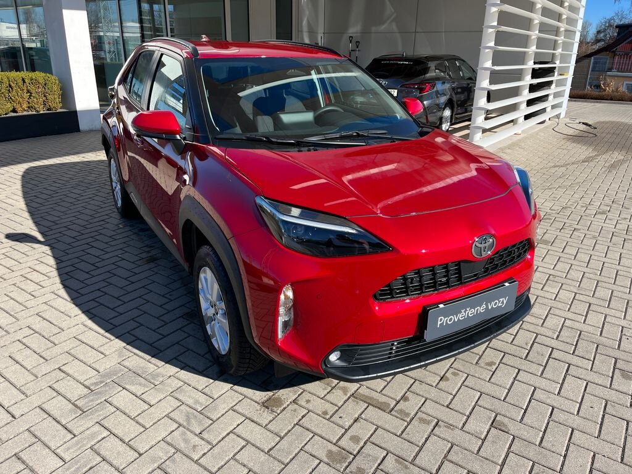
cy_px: 237
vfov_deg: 53.1
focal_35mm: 26
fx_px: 475
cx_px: 316
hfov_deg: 67.3
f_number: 1.6
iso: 50
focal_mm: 5.1
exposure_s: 1/1695
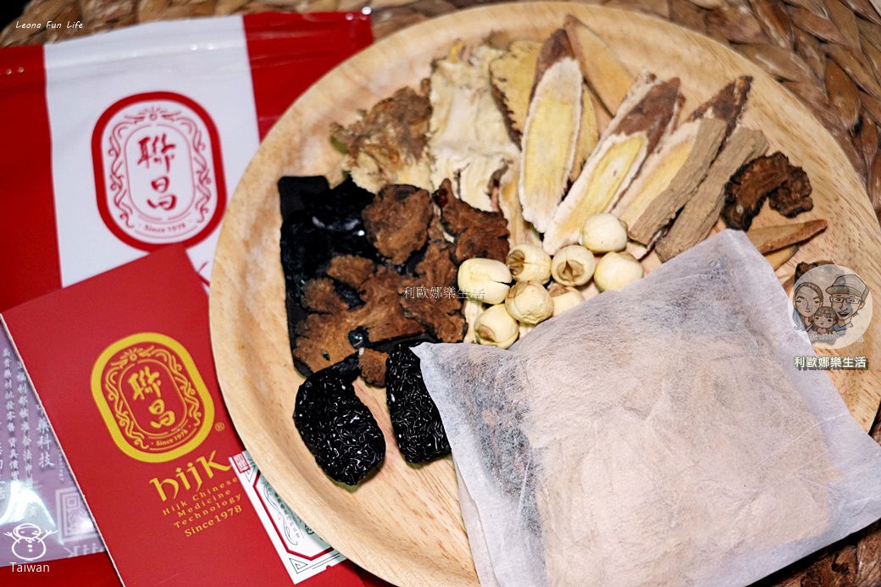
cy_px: 294
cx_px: 440
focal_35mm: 55
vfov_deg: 24.6
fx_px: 1346
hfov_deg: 36.3
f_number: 5.6
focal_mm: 55
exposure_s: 1/160
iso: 2500
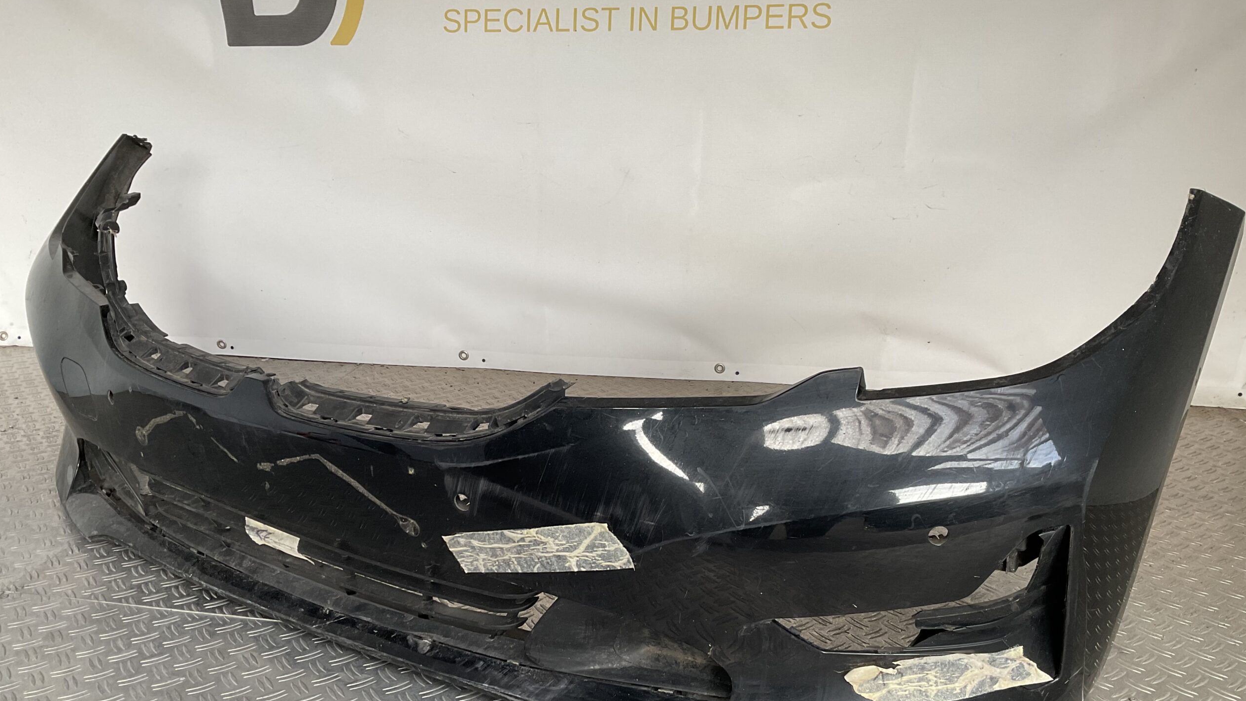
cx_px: 620
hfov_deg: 61.0
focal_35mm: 32
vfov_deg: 36.3
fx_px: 1057
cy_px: 469
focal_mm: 3
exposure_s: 1/100
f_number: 1.8
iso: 40
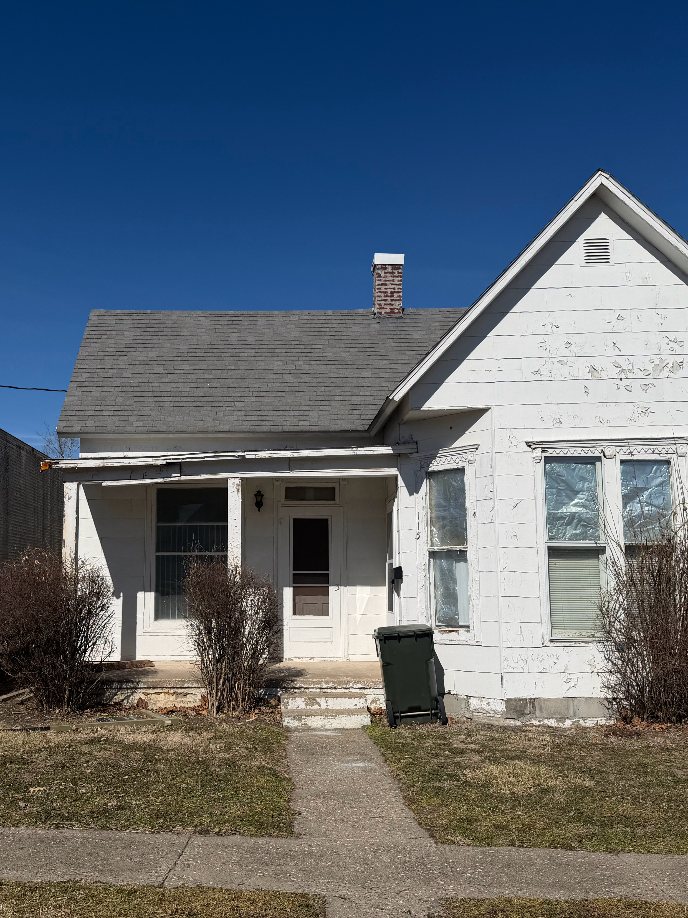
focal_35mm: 34
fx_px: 901
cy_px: 475
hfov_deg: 41.4
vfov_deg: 53.9
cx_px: 251
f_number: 1.78
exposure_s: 1/11905
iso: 80
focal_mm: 6.76
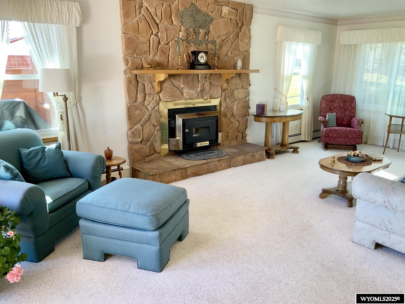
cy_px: 152
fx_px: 339
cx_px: 202
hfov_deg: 61.7
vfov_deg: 48.2
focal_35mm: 29
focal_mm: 3
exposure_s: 1/60
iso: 40
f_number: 1.8
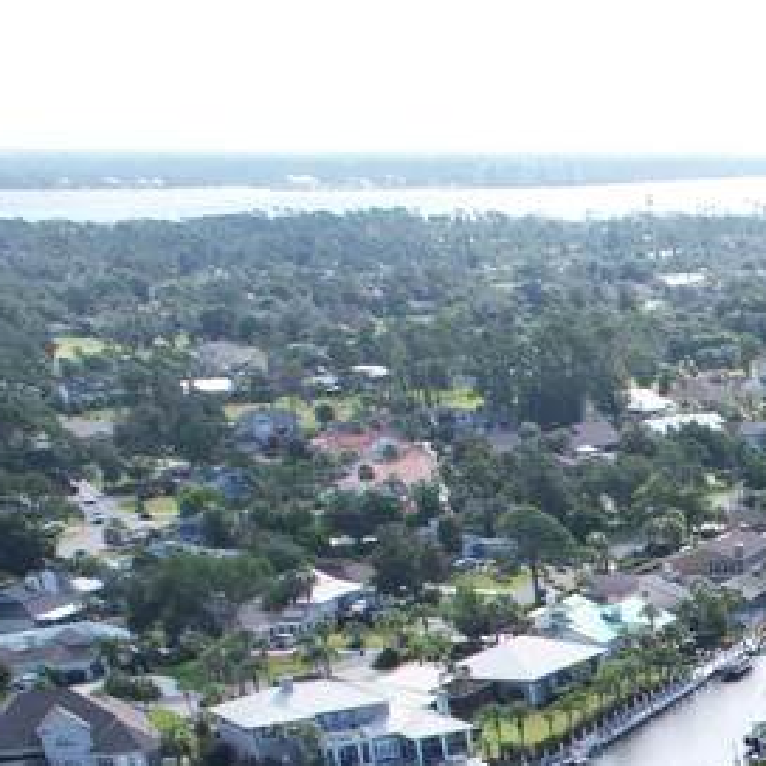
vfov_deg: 17.8
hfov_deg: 15.9
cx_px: 1487
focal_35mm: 88
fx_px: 2203
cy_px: 1128
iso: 100
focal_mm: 8.38
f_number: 2.8
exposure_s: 1/1000
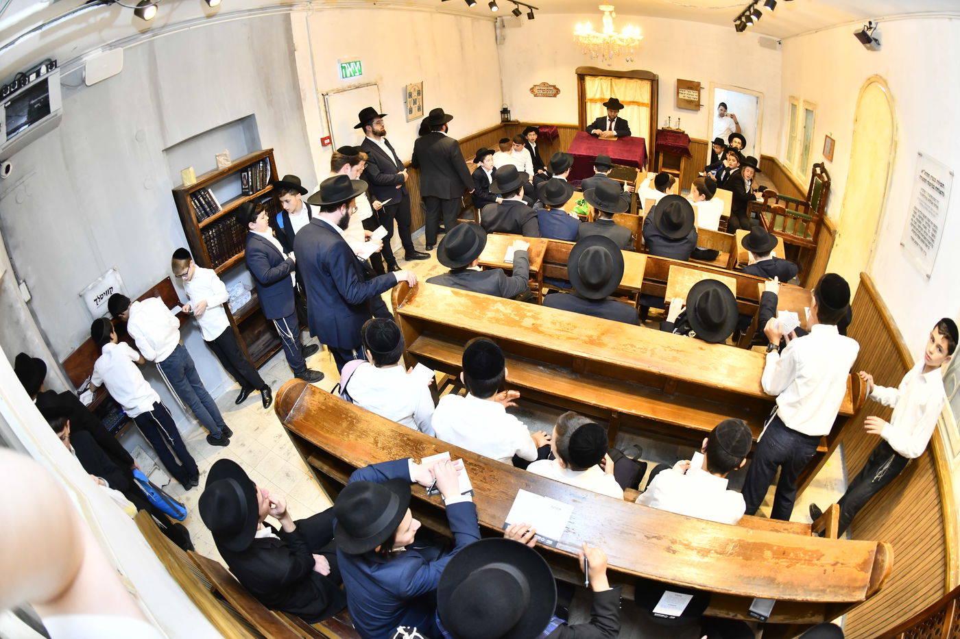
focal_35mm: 16
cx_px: 480
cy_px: 320
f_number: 5
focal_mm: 16
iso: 1250
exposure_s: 1/80
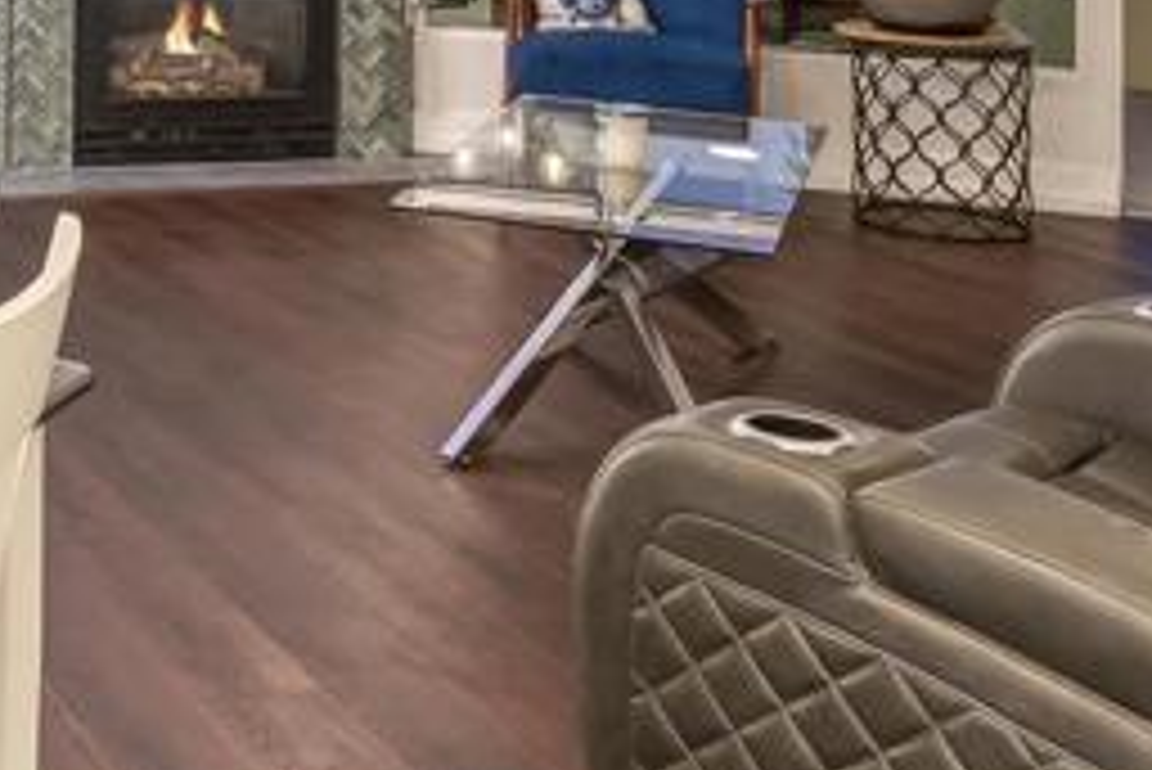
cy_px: -288
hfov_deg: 26.6
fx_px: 2049
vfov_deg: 19.3
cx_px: -342
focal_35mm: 64
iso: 500
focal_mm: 16
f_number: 9
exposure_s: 1/1.67
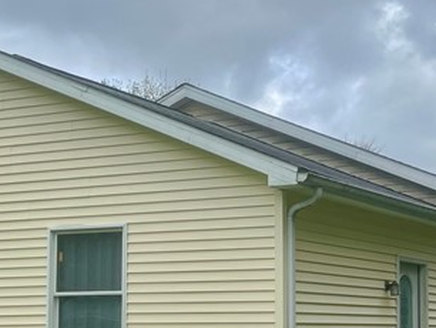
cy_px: 258
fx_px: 1097
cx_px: 284
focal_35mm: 87
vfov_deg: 16.9
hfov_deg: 22.4
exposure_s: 1/2463
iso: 50
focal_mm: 5.1
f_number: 1.6
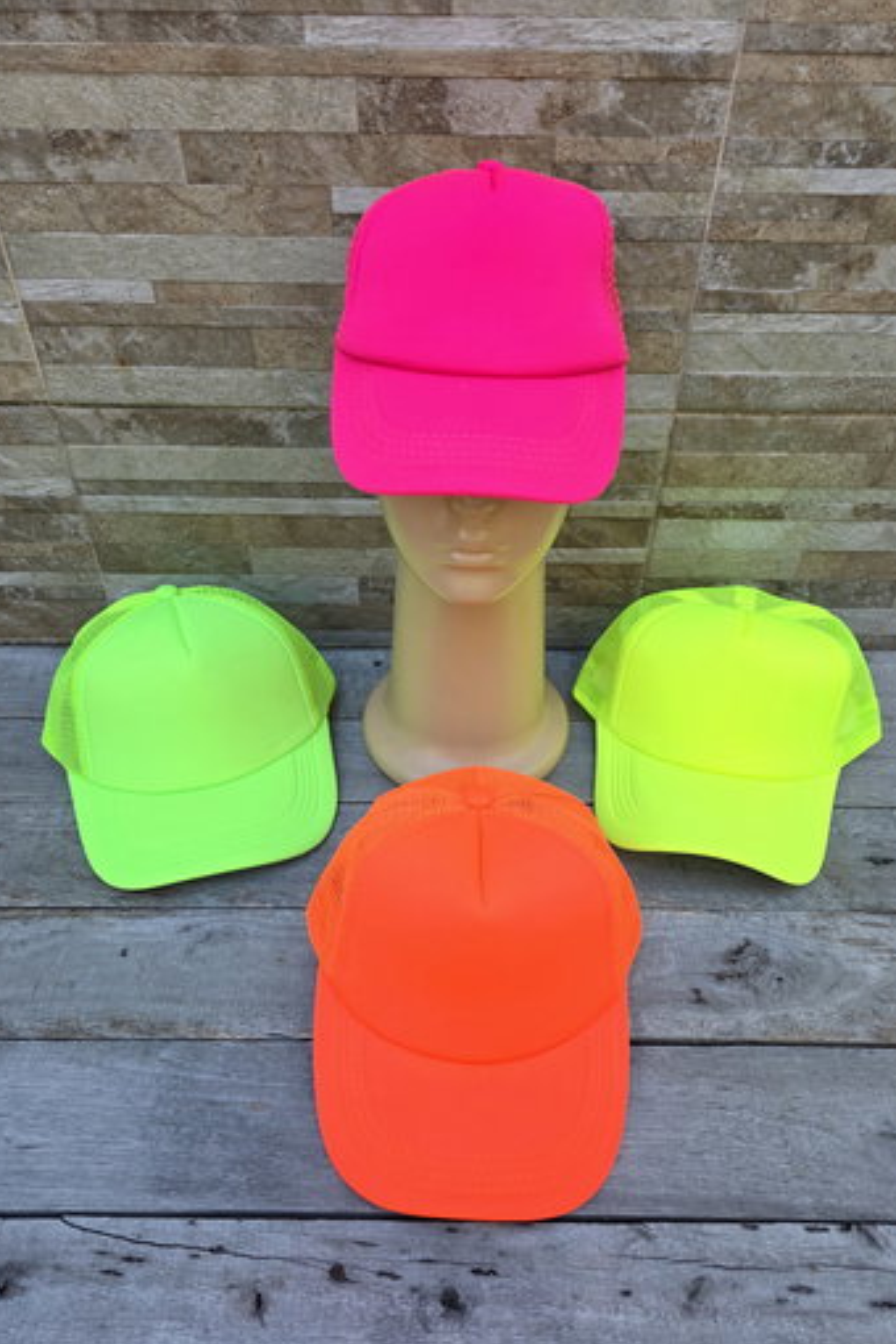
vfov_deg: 71.5
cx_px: 451
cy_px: 655
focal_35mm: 25
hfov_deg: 51.3
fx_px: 933
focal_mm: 6.3
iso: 100
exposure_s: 1/180
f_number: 1.7
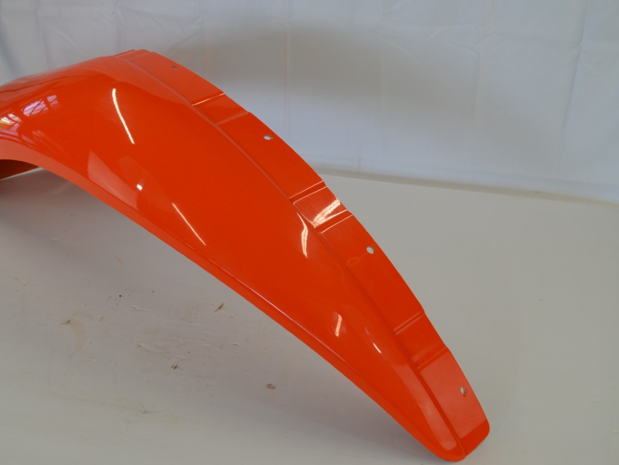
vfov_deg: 33.6
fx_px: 769
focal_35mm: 43
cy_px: 230
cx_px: 282
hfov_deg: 43.8
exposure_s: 1/125
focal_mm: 26
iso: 400
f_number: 5.6
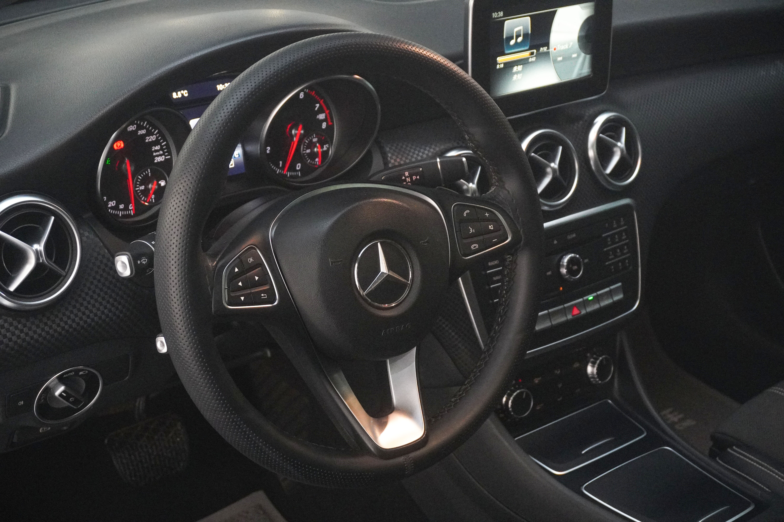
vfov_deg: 25.8
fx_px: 1143
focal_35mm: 52
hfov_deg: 37.9
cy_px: 261
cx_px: 392
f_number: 6.3
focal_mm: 35
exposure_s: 1/80
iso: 6400
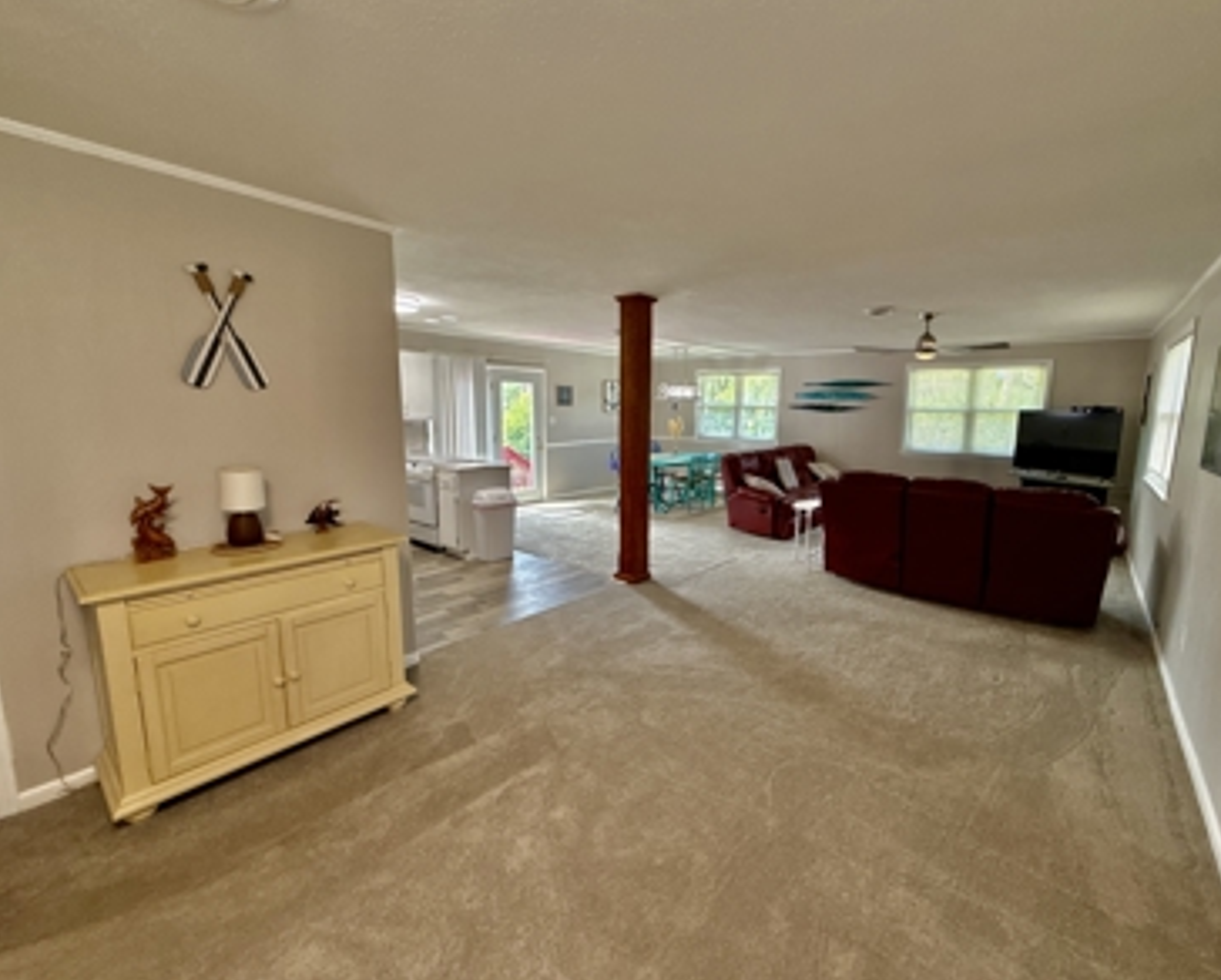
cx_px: 668
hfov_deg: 96.5
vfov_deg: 84.1
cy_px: 480
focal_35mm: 15
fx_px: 543
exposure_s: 1/120
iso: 160
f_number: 2.2
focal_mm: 2.22
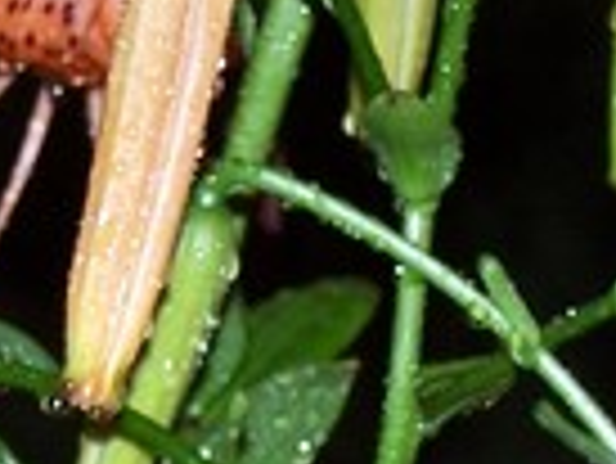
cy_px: 991
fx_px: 8745
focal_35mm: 491
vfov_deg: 3.0
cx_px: 513
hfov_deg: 4.0
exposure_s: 1/90
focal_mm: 17.5
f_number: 3.2
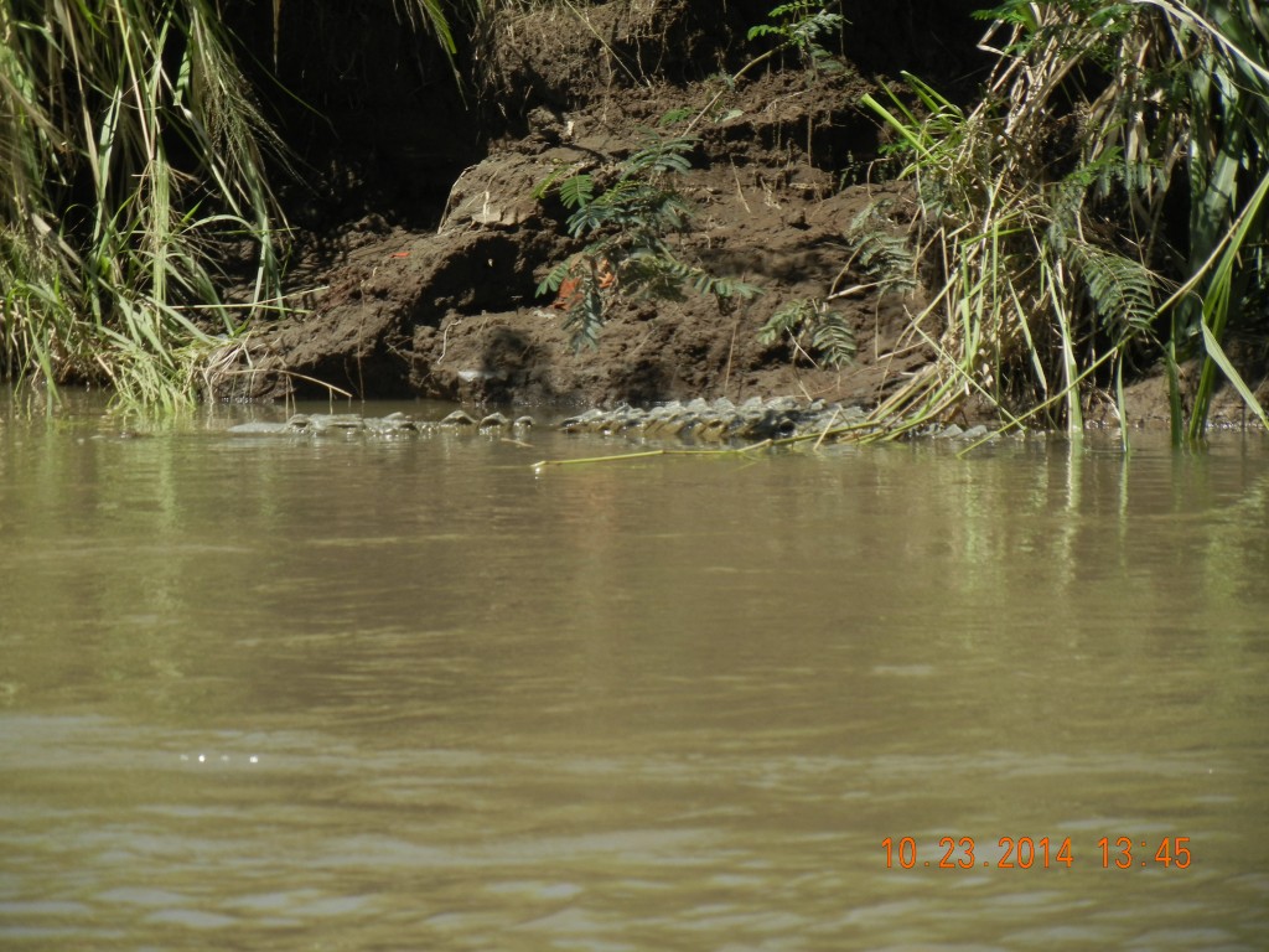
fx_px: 7332
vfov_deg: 7.4
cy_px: 476
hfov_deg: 9.9
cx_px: 634
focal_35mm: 200
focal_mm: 36
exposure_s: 1/758
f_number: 4.7
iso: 160
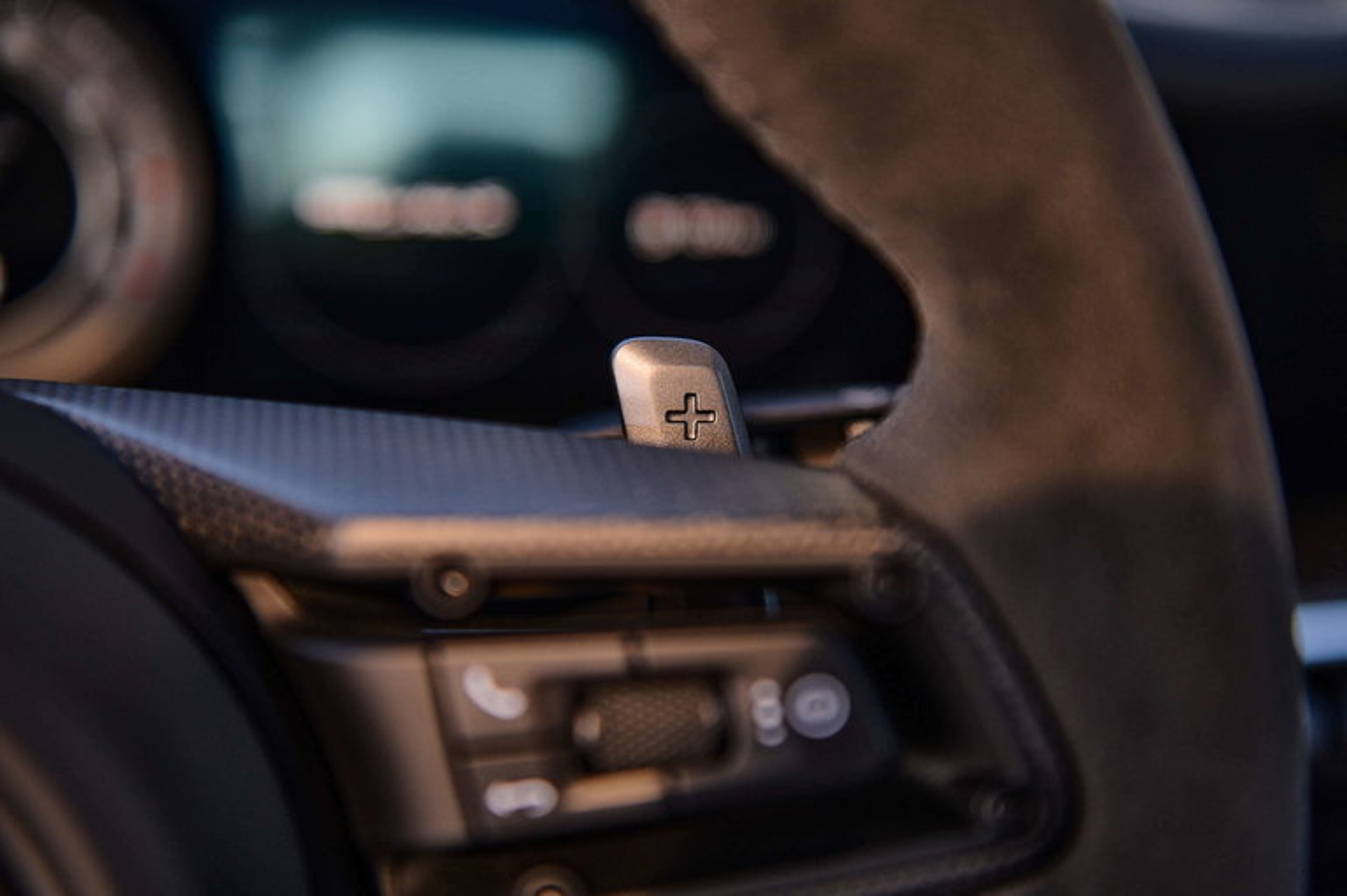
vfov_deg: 28.0
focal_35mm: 48
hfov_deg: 41.1
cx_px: 674
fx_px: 1795
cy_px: 448
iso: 640
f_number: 2.8
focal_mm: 48
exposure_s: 1/500
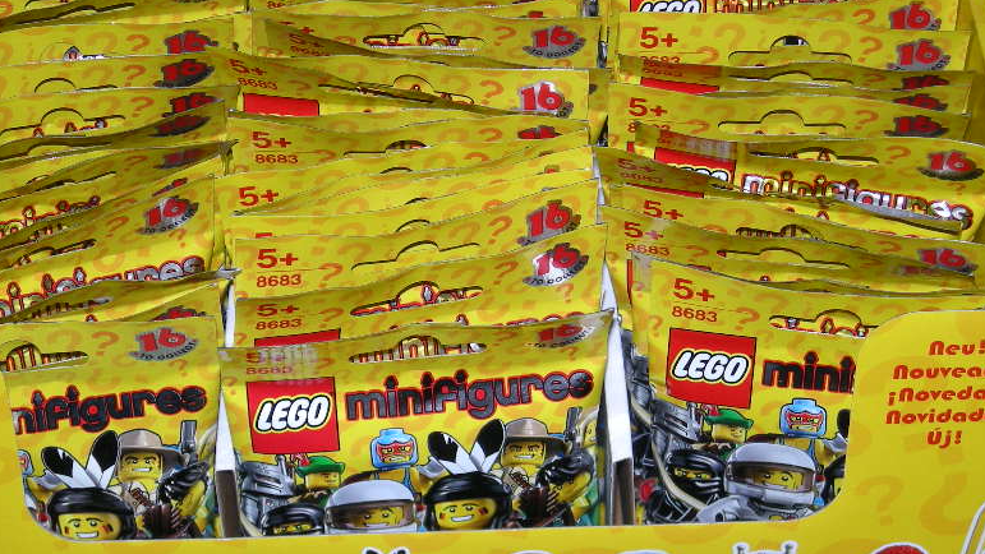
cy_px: 230
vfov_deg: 11.0
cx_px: 420
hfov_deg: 19.4
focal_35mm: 110
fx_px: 2874
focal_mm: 12.3
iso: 50
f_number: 3.9
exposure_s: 1/60
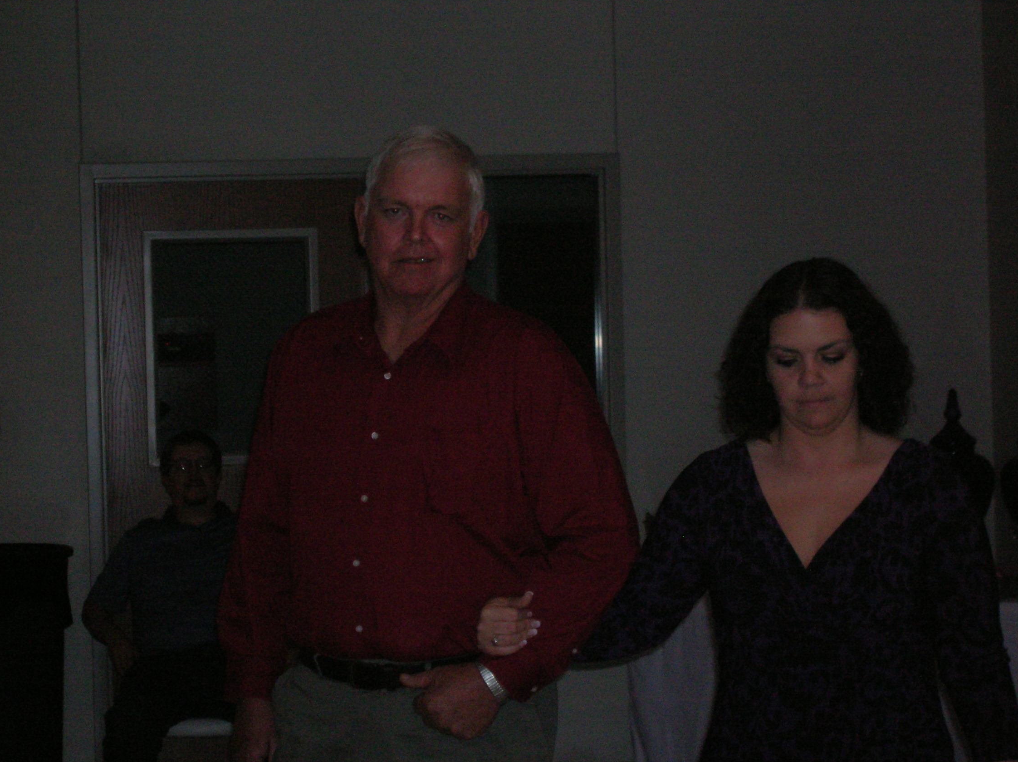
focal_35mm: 104
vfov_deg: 14.2
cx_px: 509
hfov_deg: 18.9
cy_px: 382
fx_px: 3056
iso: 200
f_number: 4.9
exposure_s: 1/60.1
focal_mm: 17.1
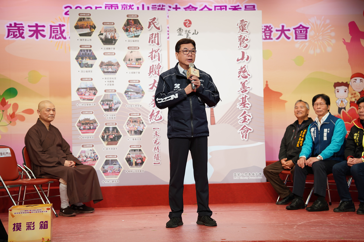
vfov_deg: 19.2
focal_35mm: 71
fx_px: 718
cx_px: 183
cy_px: 123
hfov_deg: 28.5
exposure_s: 1/80
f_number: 2.8
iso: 200
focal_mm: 70
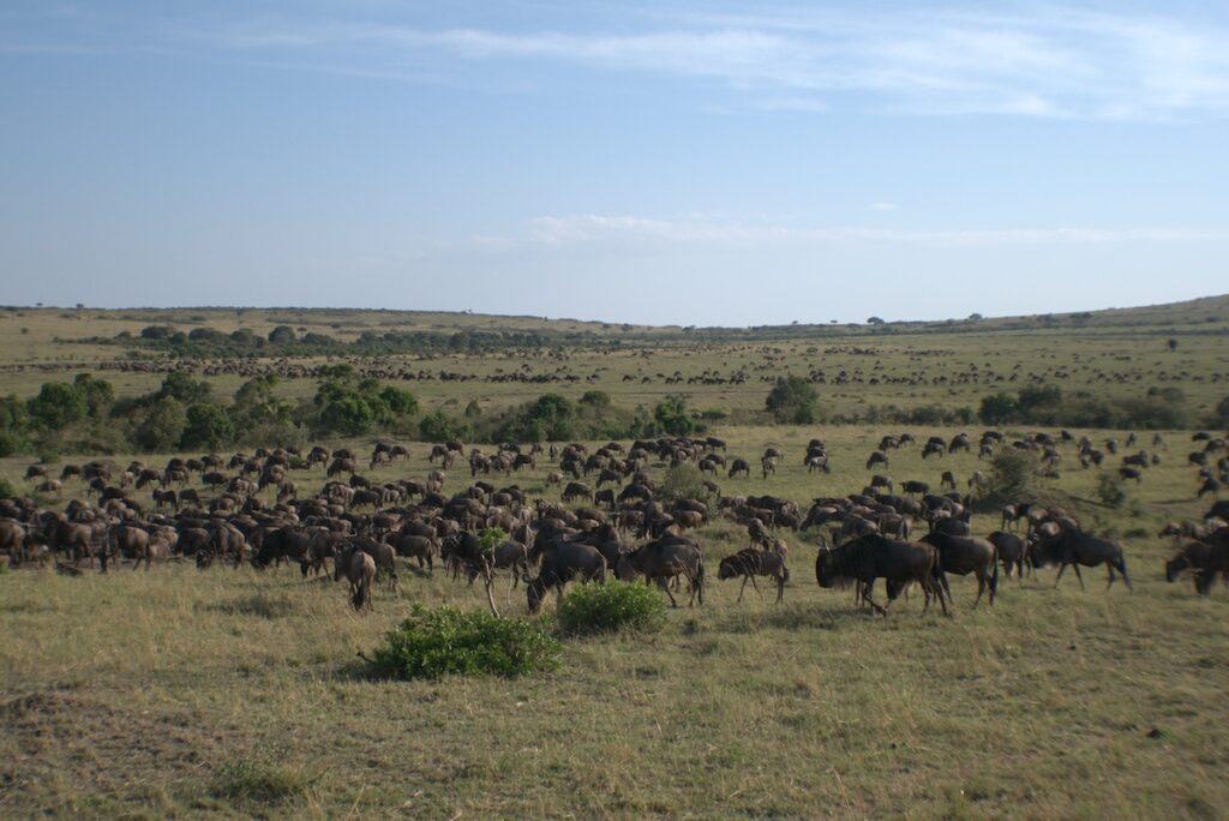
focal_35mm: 82
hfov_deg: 24.6
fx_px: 2818
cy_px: 410
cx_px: 614
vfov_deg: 16.6
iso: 400
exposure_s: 1/1600
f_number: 5.6
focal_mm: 55
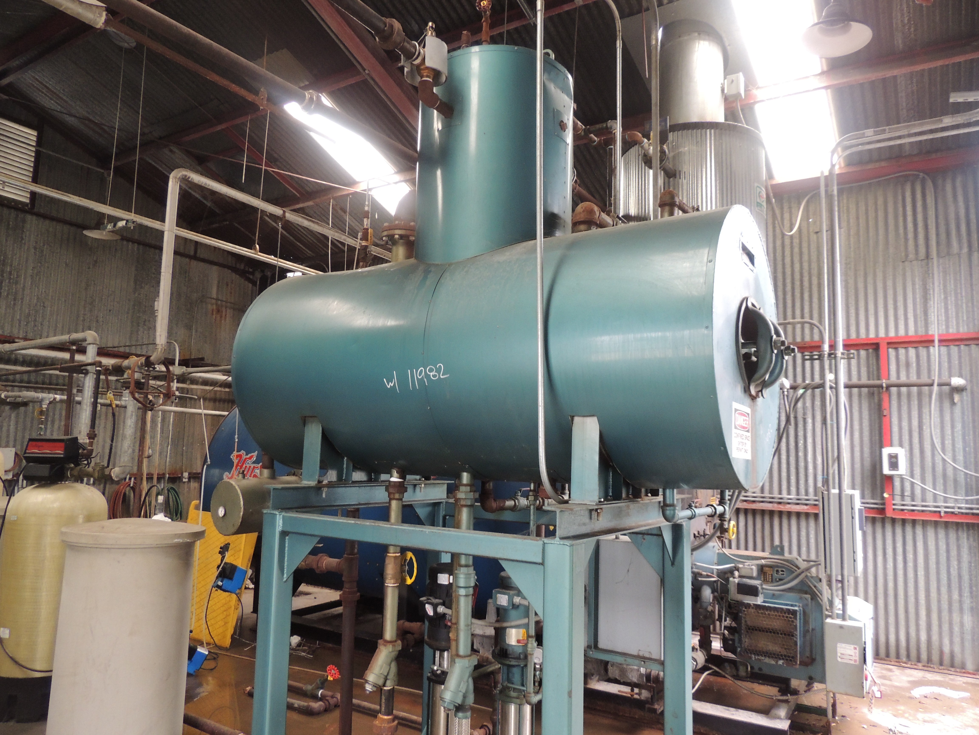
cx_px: 490
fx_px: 679
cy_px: 368
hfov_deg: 71.6
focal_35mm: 24
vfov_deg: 56.8
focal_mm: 4.3
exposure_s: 1/25
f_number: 3
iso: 400
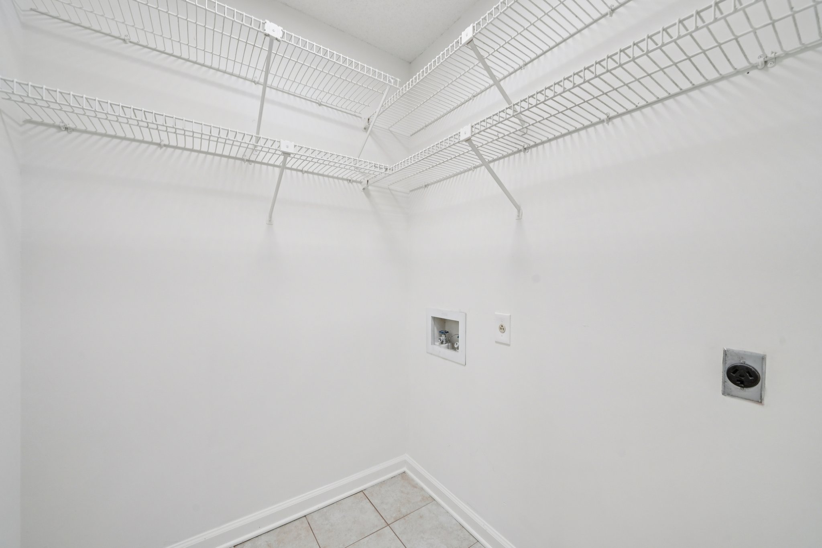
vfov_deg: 85.4
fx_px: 297
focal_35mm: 13
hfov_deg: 108.3
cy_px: 274
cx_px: 411
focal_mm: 13
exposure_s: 1/25
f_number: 8
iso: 400
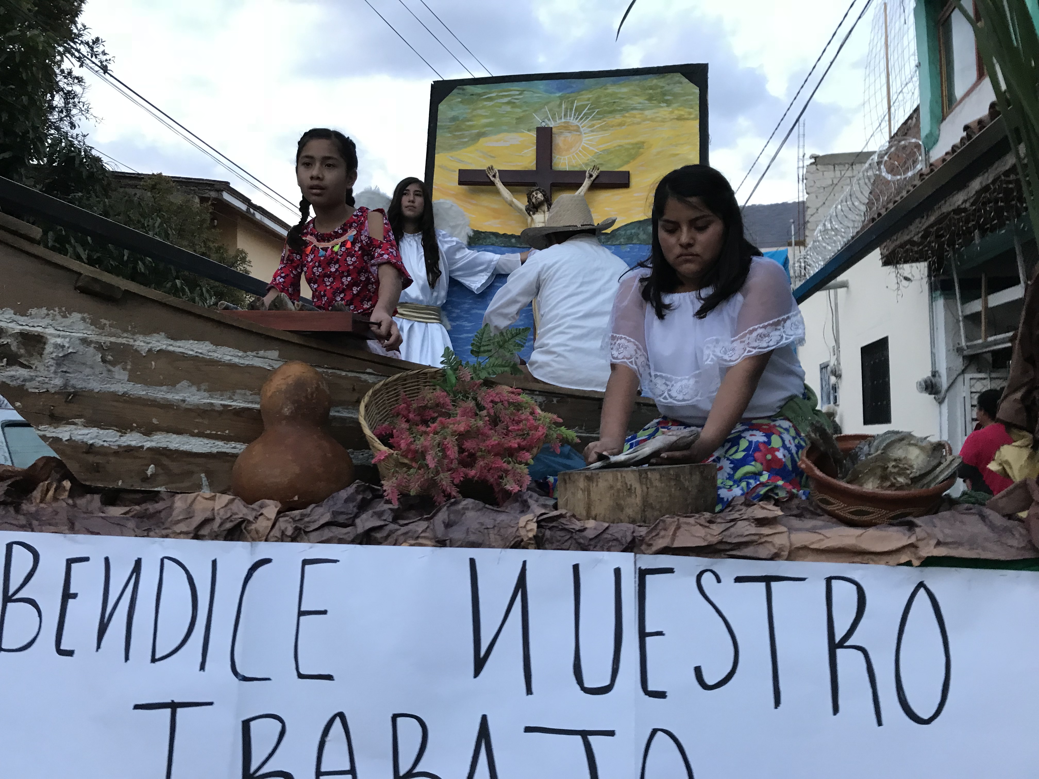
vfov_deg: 49.7
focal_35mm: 28
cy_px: 390
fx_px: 840
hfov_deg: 63.4
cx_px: 520
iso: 40
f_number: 1.8
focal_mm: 3.99
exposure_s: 1/15
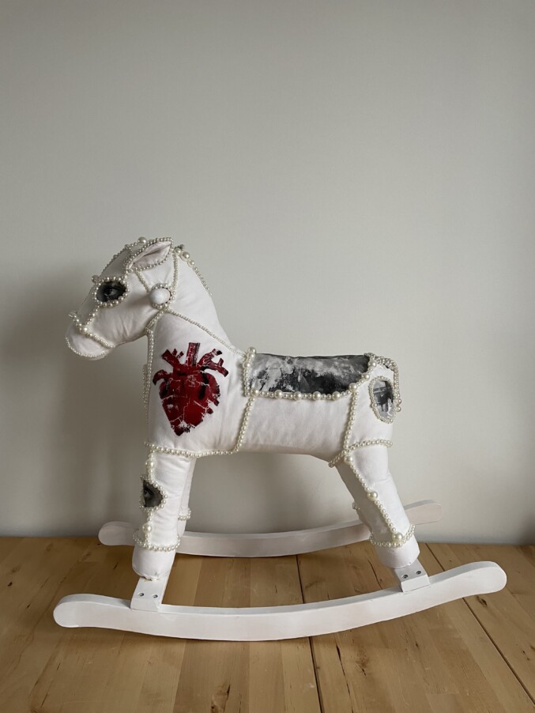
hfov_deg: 53.1
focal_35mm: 26
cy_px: 356
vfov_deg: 67.3
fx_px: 536
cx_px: 268
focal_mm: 4.2
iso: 125
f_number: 1.6
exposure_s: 1/60
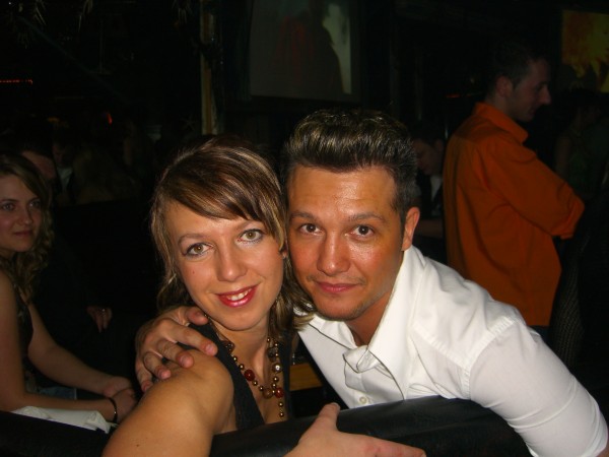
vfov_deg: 37.7
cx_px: 304
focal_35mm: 38
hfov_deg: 49.0
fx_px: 669
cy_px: 228
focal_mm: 7.9
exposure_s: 1/60
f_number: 2.8
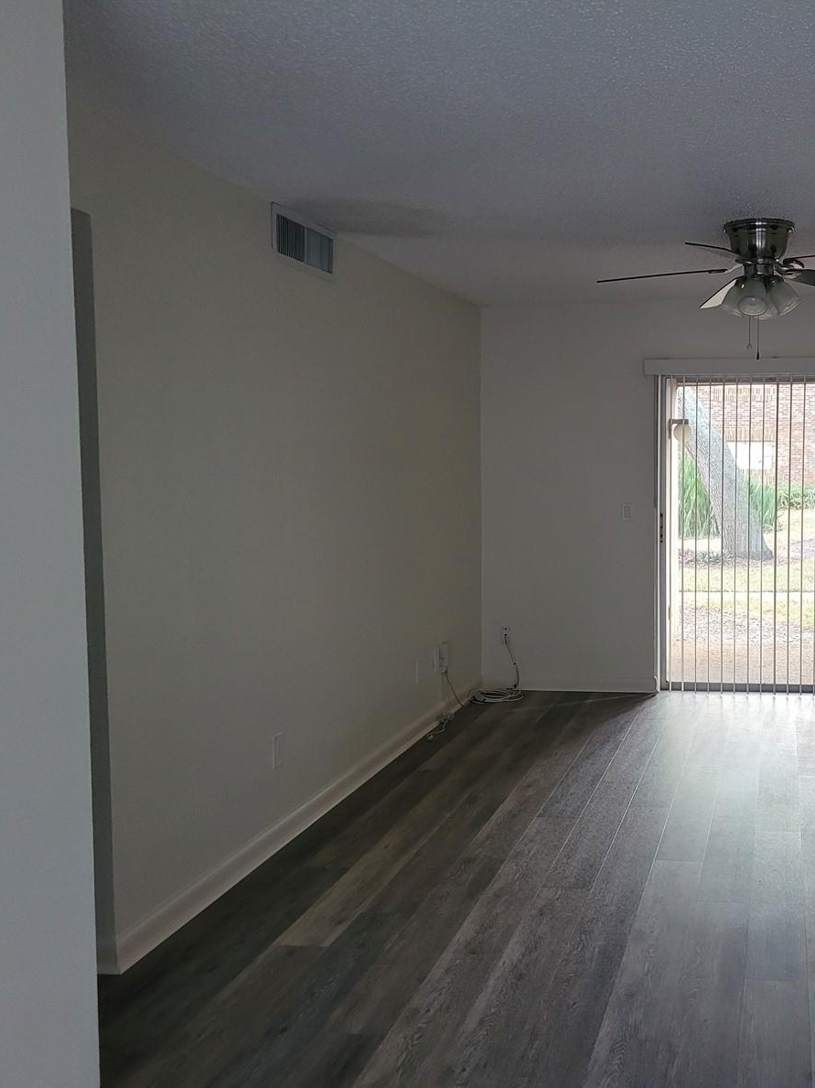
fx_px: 1099
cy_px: 545
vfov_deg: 52.6
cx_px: 682
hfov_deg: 38.7
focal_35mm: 35
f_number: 1.8
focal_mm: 5.4
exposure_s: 1/40
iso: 320
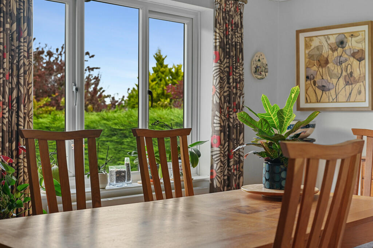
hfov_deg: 39.6
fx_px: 518
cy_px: 124
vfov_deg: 26.9
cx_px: 186
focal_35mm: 50
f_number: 5
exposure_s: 1/15
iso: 400
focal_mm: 50
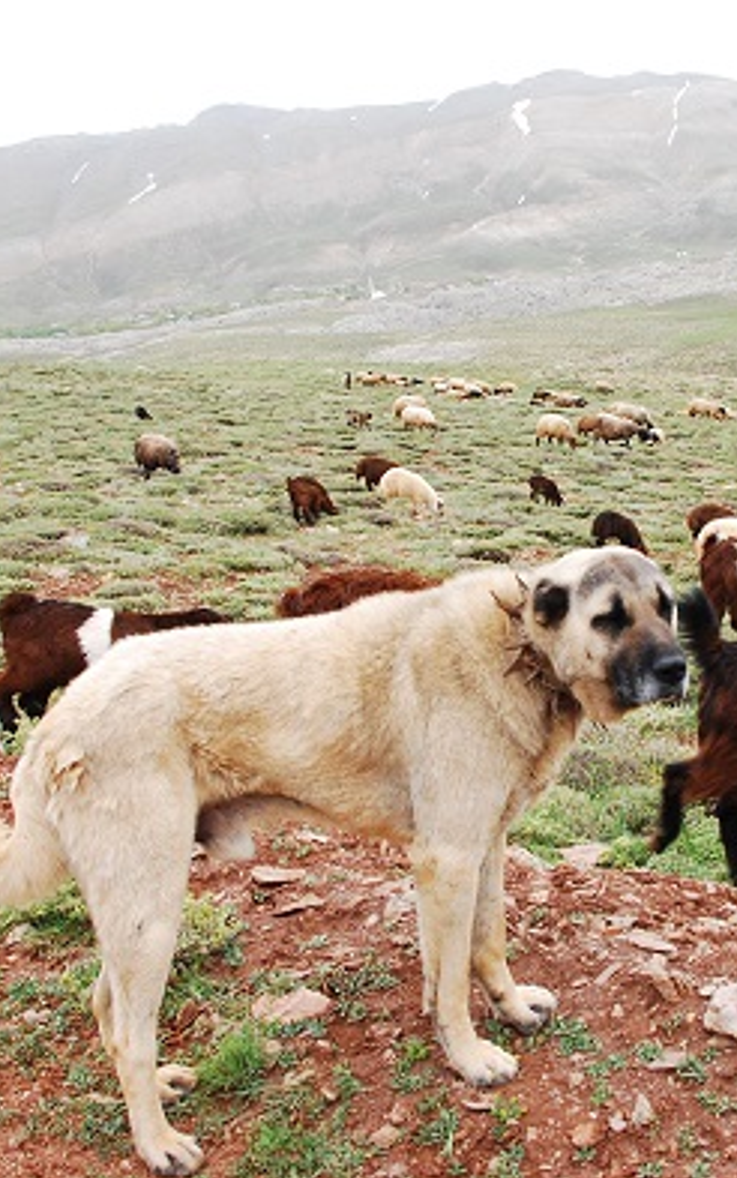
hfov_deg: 30.0
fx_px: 1348
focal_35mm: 42
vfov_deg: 47.2
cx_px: 572
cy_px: 589
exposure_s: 1/125
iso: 200
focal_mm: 18
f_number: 5.6
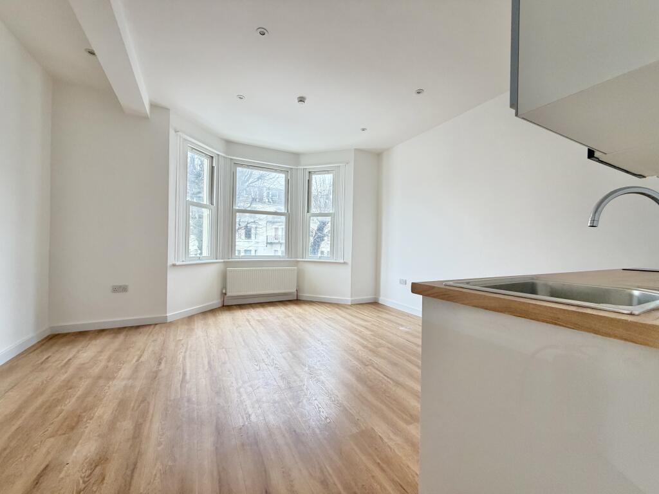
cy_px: 247
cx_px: 330
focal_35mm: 14
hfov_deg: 102.1
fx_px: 267
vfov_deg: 85.7
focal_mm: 2.22
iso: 320
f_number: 2.2
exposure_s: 1/60
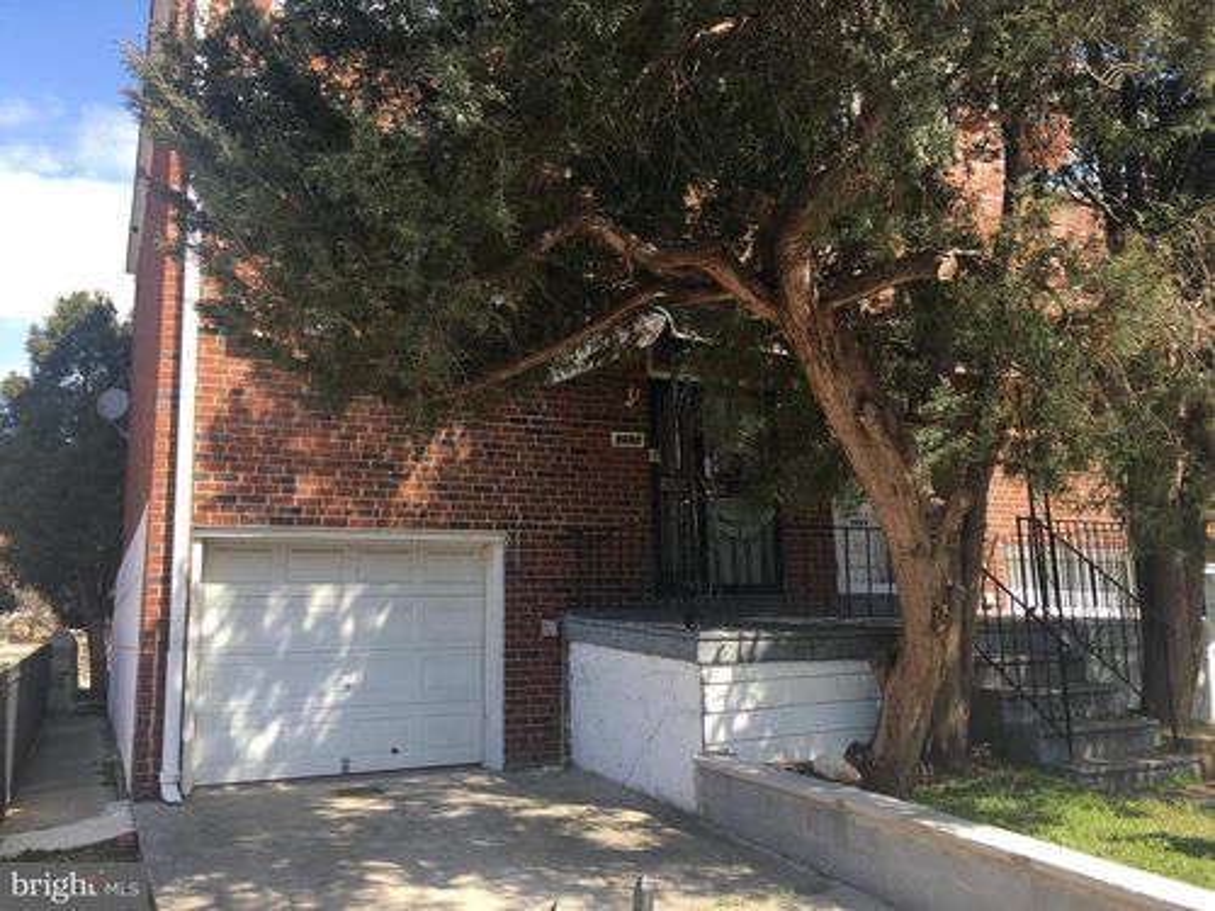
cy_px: 456
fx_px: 1018
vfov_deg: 48.2
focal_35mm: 29
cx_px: 608
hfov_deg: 61.7
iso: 25
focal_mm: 4.15
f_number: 2.2
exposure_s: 1/475
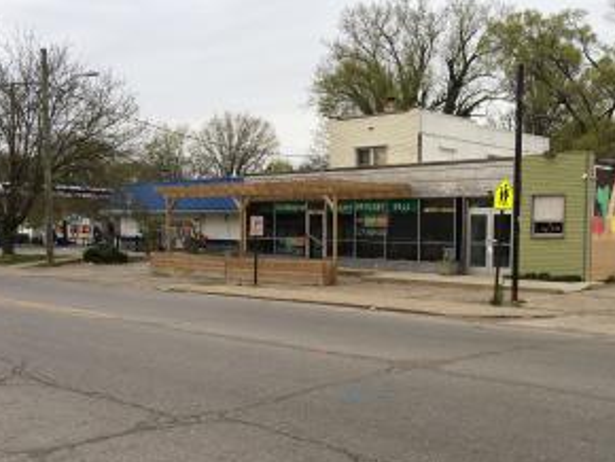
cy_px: 280
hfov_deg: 46.0
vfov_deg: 35.9
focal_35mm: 40
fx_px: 711
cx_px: 411
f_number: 2.2
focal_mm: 4.15
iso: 25
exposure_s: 1/190
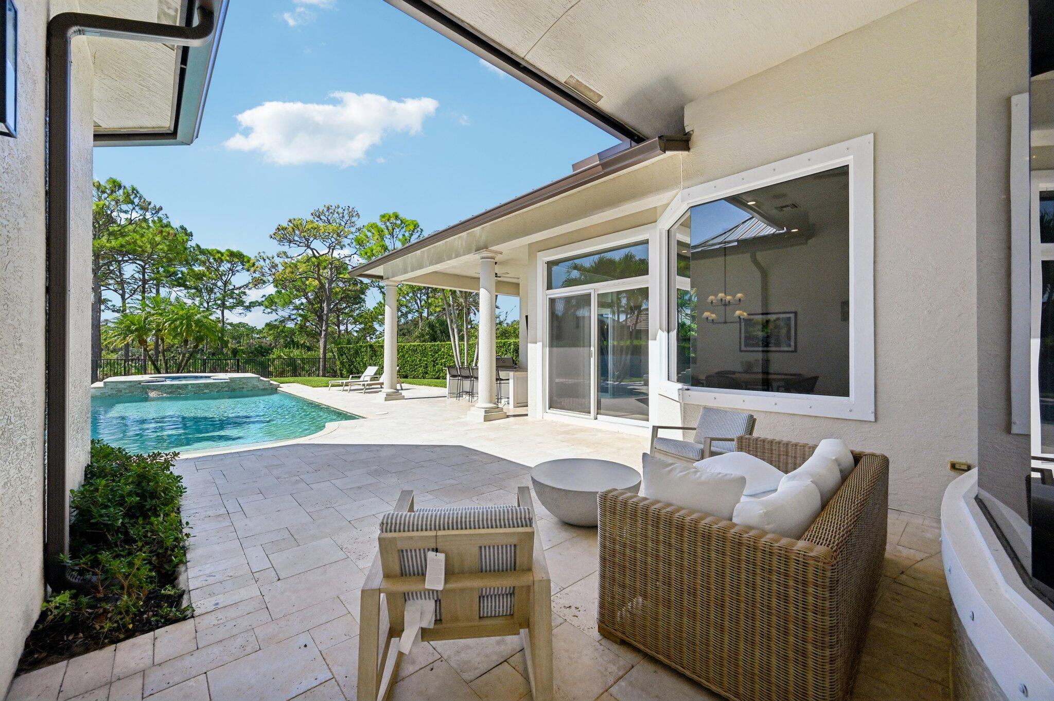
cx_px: 527
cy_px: 350
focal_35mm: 14
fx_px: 410
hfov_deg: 104.3
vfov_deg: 81.1
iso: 800
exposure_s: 1/2000
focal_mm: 14
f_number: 8
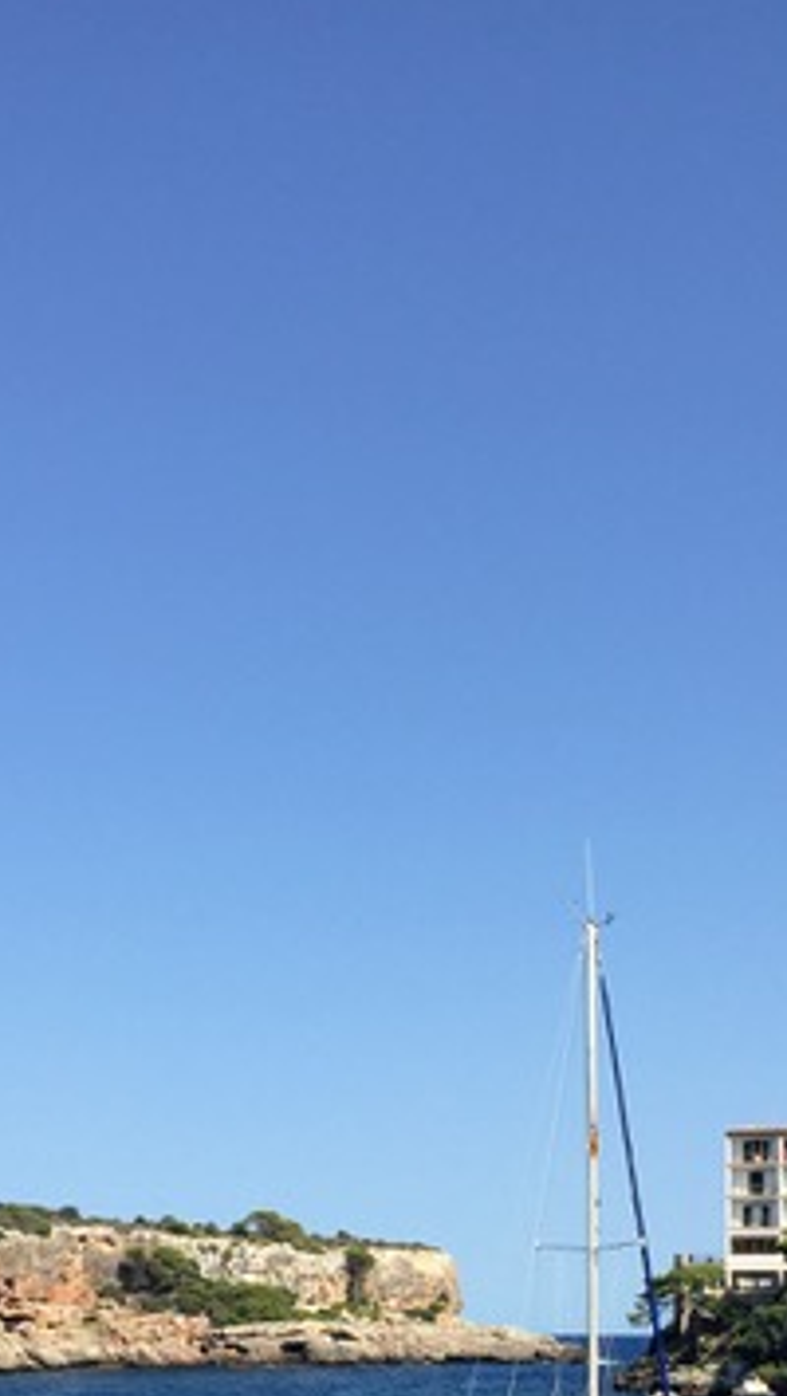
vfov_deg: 35.0
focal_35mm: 57
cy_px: 1184
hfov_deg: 21.1
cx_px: 425
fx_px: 2112
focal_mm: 4.15
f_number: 2.2
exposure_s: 1/1980
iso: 32
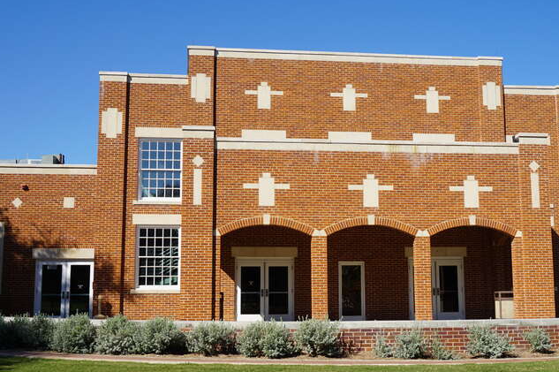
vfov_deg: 30.7
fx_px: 677
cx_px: 325
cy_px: 205
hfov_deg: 44.7
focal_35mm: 44
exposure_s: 1/160
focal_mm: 23
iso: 100
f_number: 11
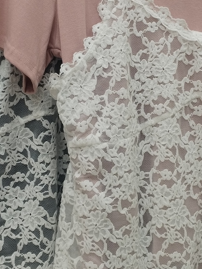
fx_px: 646
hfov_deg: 17.8
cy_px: 105
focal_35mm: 83
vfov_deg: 23.5
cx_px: 102
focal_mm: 4.75
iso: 167
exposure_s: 1/120
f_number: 1.8
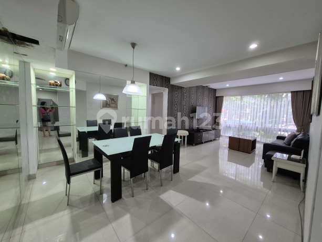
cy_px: 121
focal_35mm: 13
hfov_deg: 106.2
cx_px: 161
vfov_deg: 89.9
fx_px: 121
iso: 160
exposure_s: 1/50
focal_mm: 1.74
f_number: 2.2
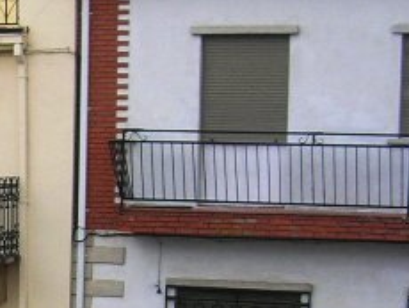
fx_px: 1561
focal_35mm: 132
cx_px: -156
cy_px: 406
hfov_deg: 14.2
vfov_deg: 11.0
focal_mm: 5.8
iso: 50
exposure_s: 1/527
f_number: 2.8
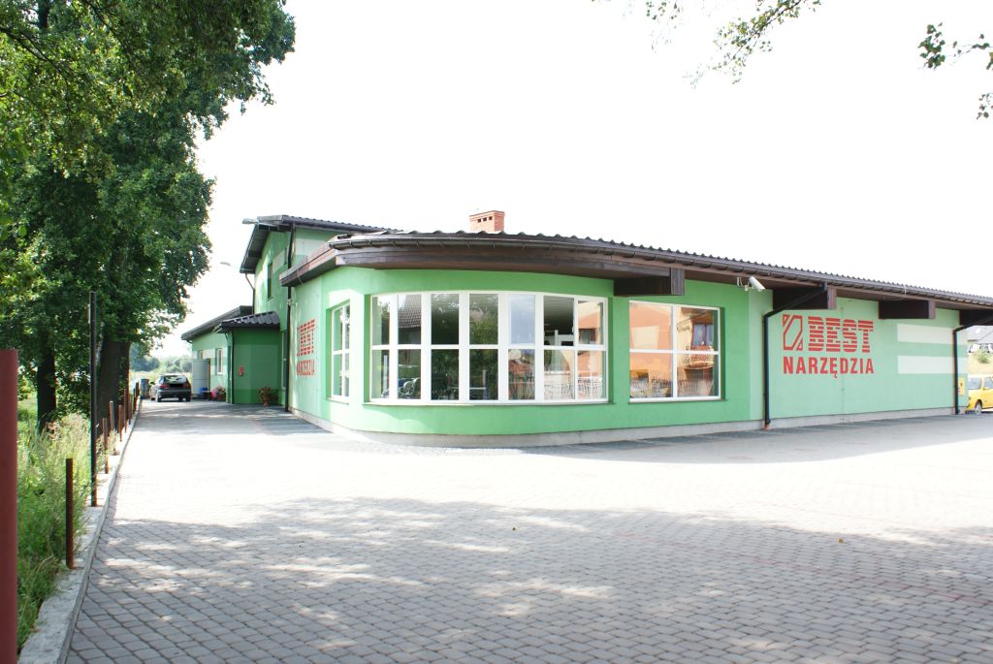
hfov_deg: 61.9
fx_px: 828
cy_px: 332
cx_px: 496
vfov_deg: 43.7
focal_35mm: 30
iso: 100
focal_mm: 20
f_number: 7.1
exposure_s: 1/60
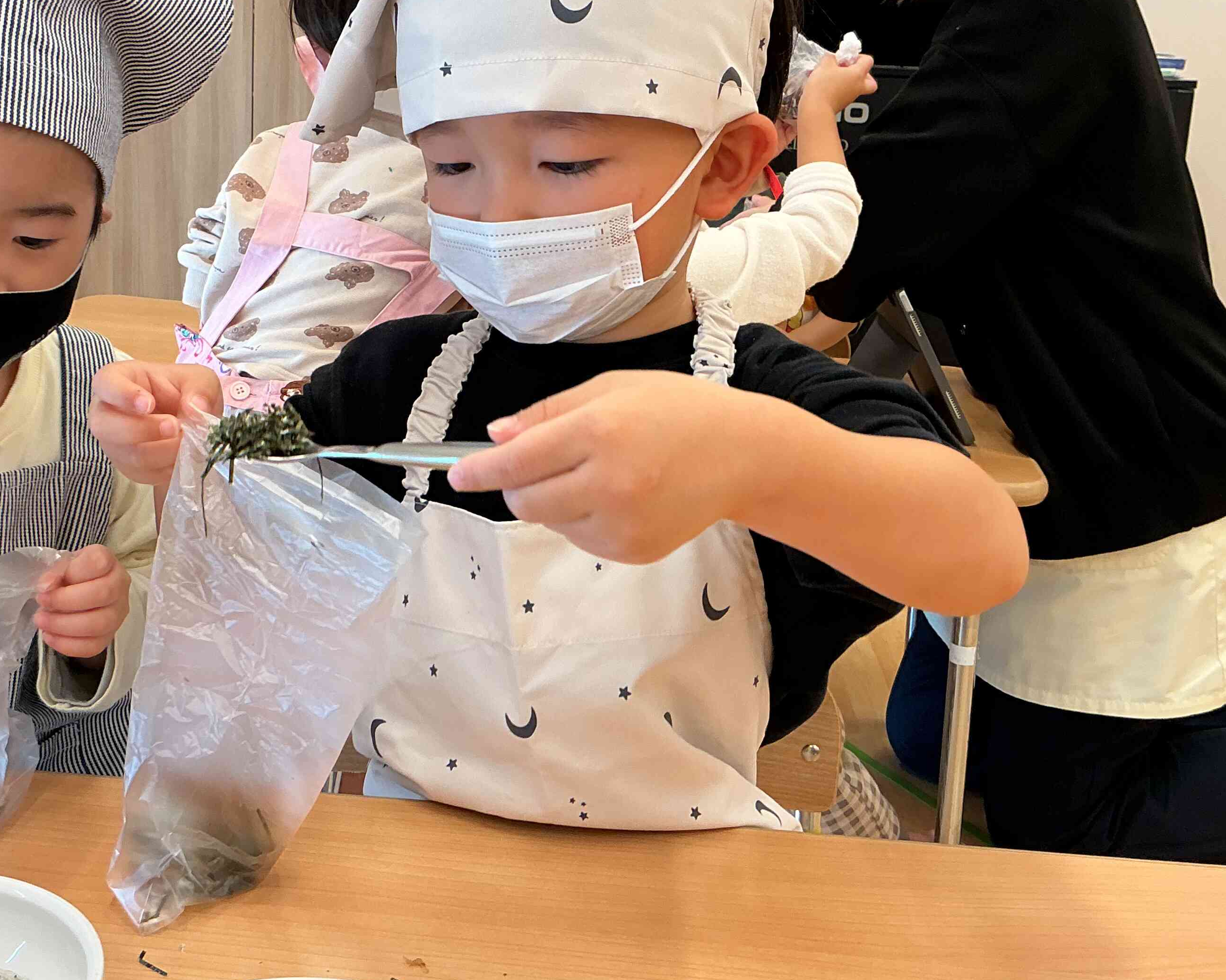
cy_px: 392
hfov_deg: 41.8
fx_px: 1596
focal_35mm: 44
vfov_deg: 34.0
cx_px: 481
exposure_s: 1/100
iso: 40
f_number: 1.8
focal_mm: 3
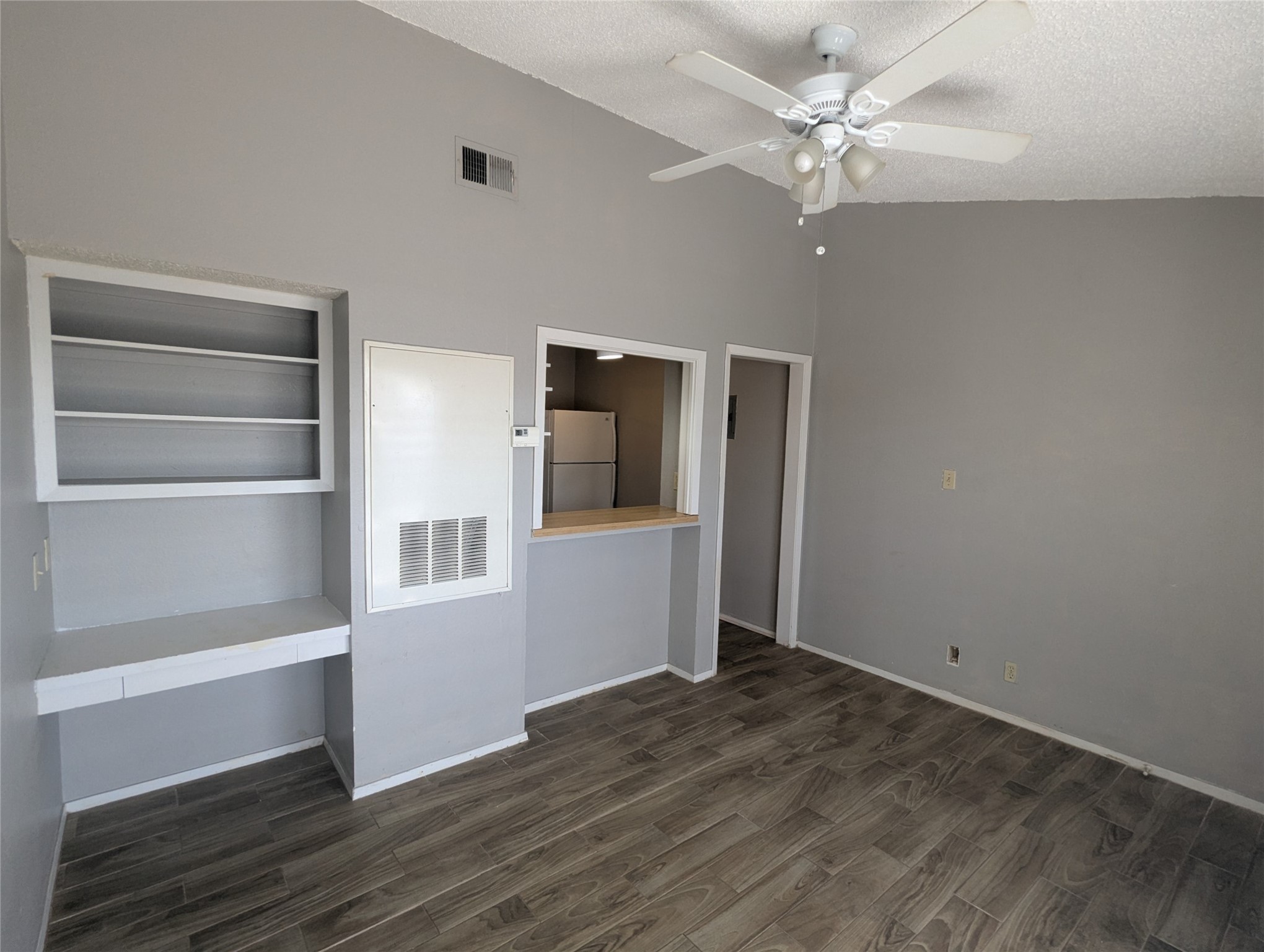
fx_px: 585
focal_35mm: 16
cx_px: 632
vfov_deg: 78.2
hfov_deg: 94.4
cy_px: 476
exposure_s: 1/36.4
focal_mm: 2.35
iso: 47
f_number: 2.2
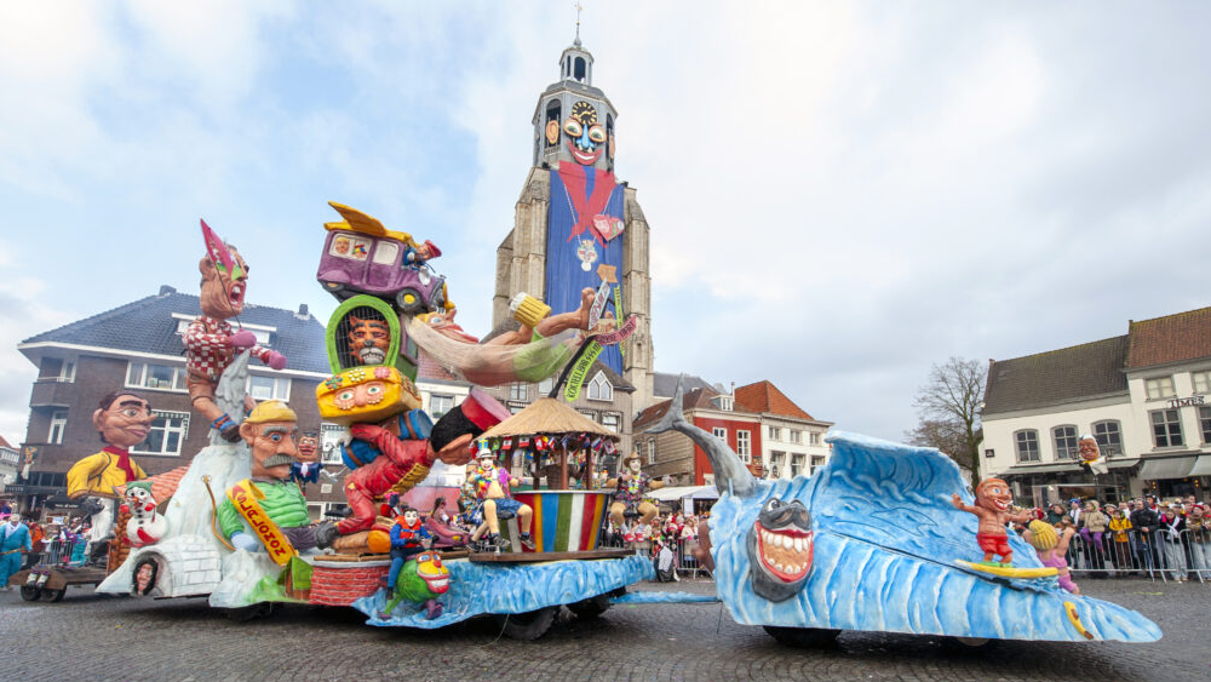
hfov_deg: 103.0
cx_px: 599
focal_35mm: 15
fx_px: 482
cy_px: 296
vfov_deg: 70.3
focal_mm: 14
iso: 320
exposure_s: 1/160
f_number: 6.3
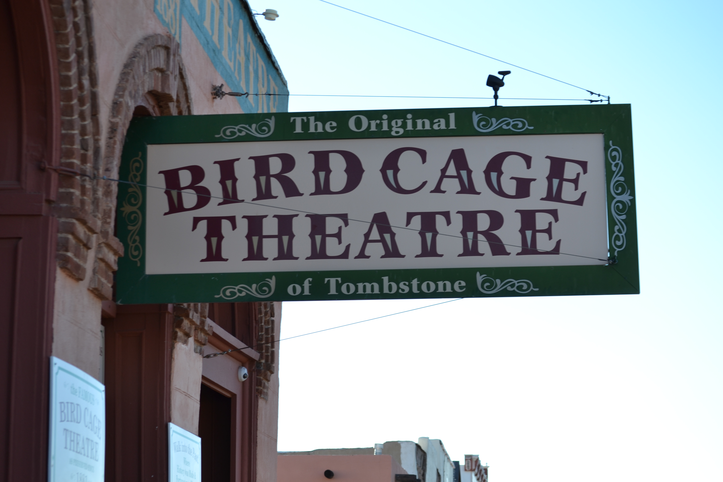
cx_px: 362
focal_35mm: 82
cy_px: 241
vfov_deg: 16.6
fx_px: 1657
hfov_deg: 24.6
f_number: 6.3
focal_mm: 55
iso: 100
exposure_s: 1/160
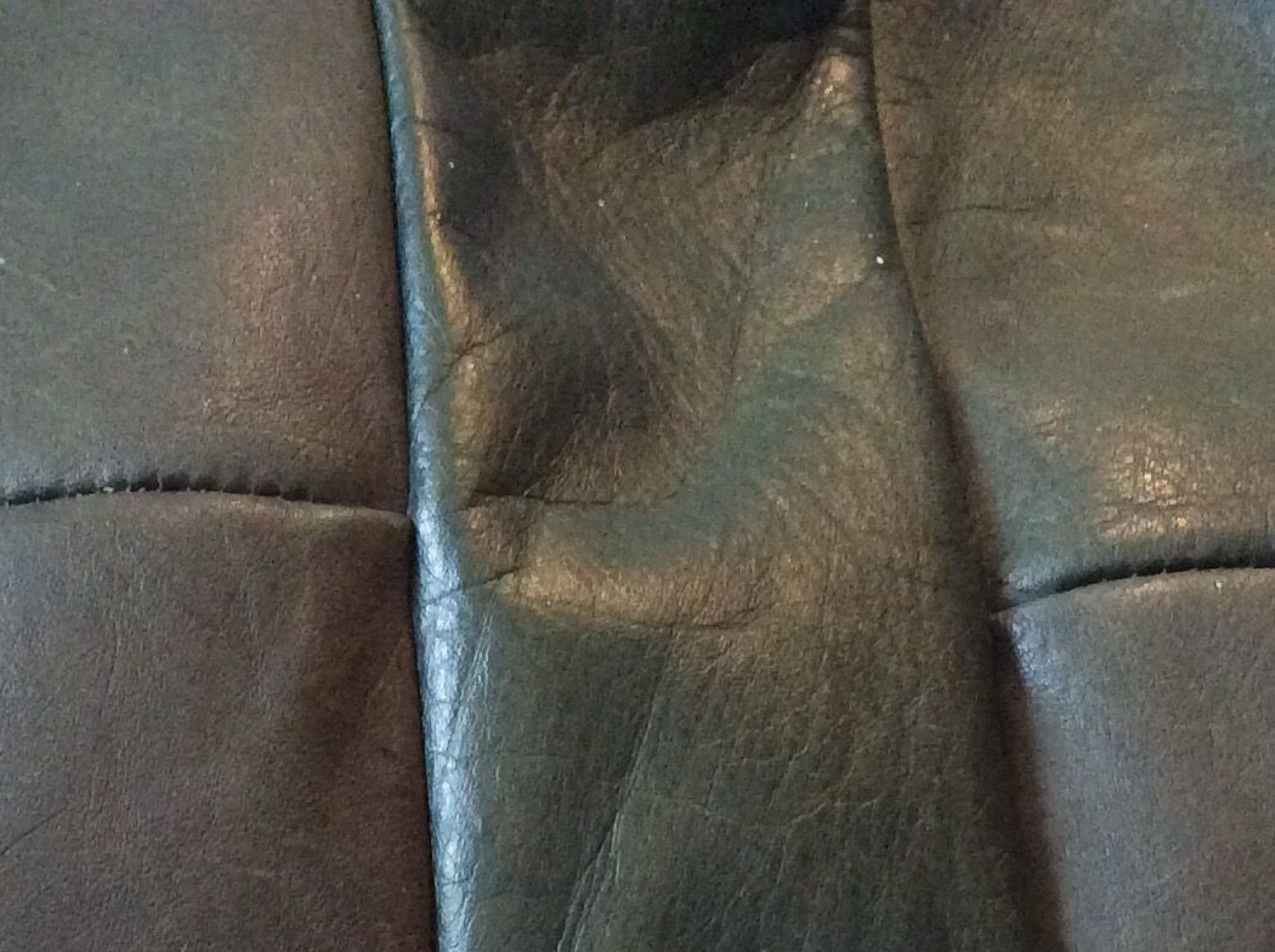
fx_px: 2905
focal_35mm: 79
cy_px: 1171
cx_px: 402
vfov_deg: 17.6
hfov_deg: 24.6
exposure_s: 1/25
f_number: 2.4
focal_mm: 3.3
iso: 320
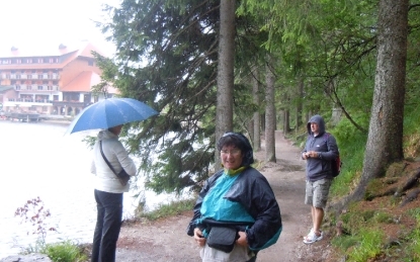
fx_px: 526
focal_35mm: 46
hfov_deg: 43.5
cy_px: 132
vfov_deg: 28.0
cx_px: 215
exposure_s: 1/60
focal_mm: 5.4
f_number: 3.5
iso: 400
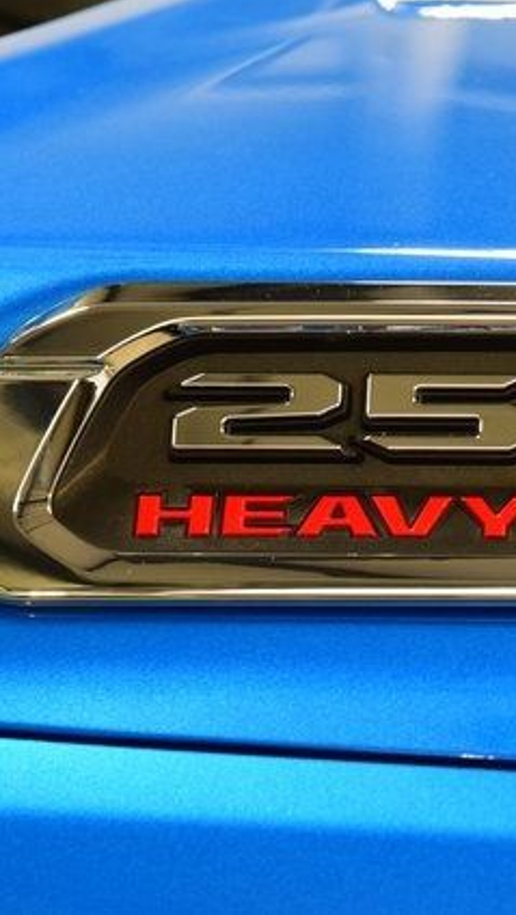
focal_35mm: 166
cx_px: 553
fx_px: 4031
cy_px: 456
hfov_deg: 7.3
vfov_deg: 13.0
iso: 1100
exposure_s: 1/30
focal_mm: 70
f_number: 7.1
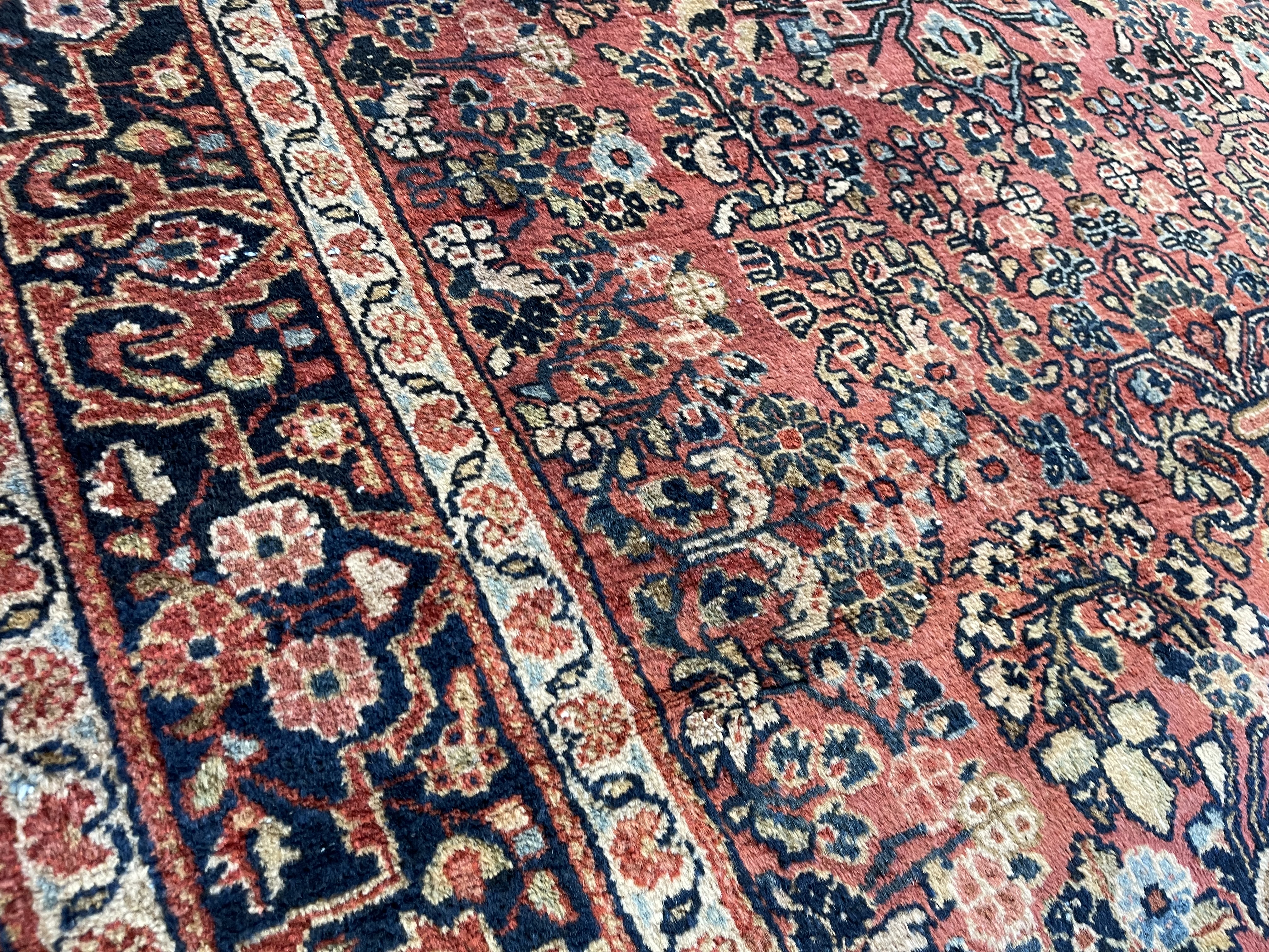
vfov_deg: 54.9
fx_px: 916
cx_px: 634
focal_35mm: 25
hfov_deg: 69.4
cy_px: 476
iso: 160
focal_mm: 5.1
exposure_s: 1/41
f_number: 1.6
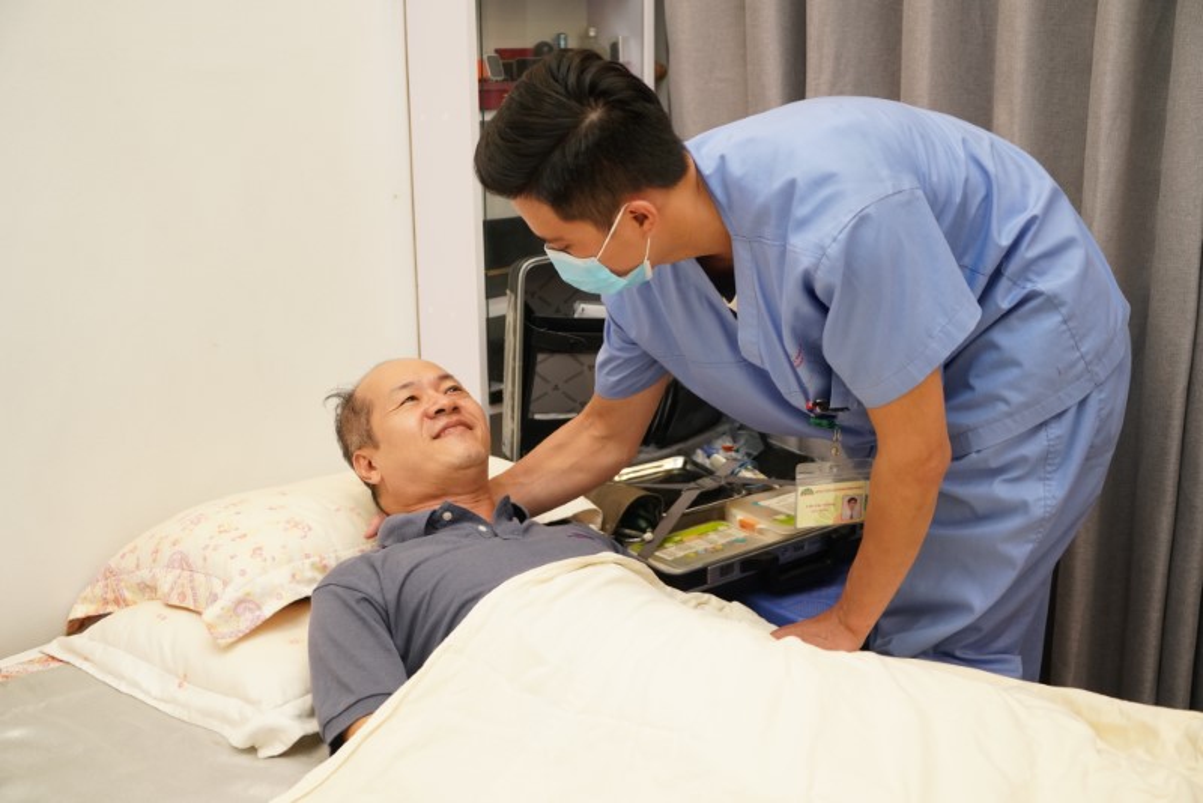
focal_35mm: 41
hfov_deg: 47.4
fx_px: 1371
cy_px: 402
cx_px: 602
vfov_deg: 32.7
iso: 2500
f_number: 4
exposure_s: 1/200
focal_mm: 41
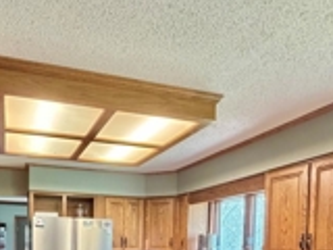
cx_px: 112
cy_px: 262
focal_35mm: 35
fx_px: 337
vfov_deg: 35.8
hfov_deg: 51.7
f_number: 2.2
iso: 800
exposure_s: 1/60
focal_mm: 2.22
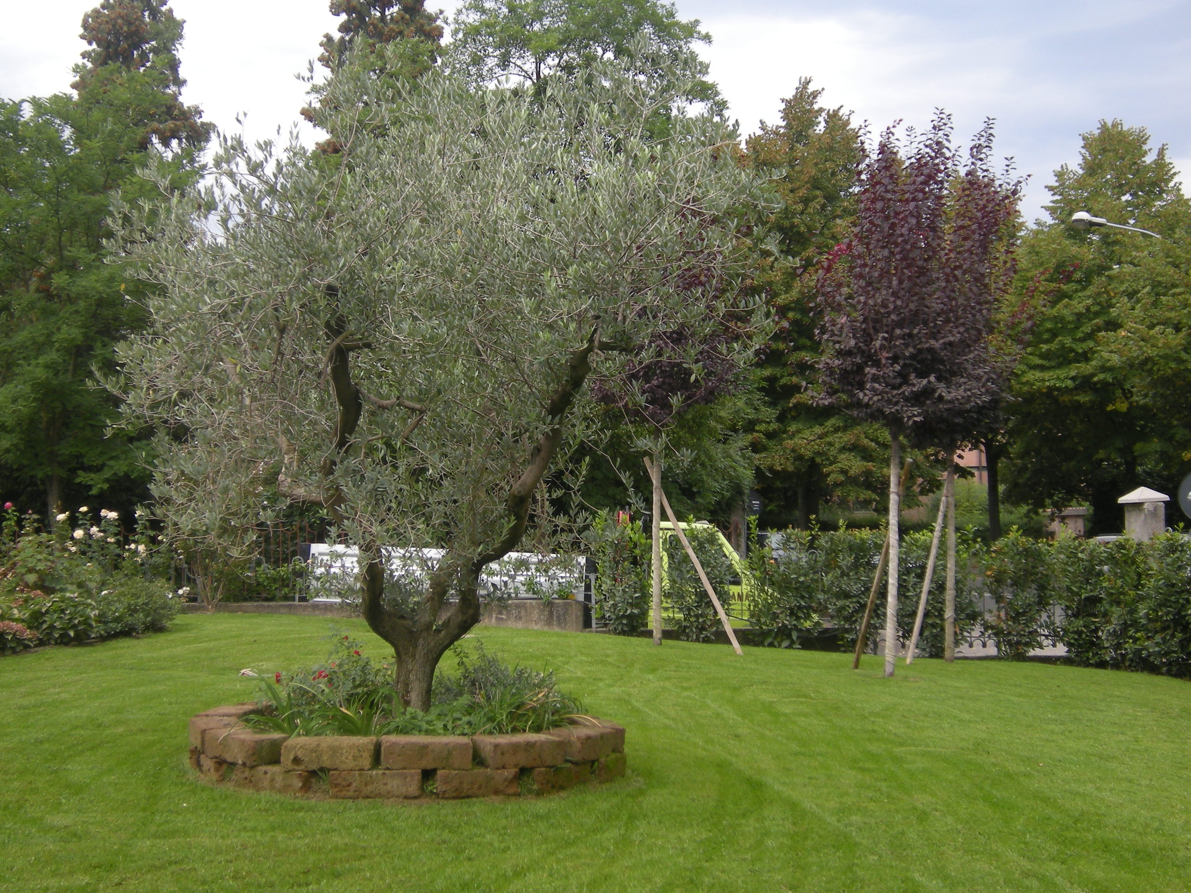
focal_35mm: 54
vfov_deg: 27.0
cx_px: 563
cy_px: 376
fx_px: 1858
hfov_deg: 35.5
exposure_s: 1/275
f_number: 3.5
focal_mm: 7.5
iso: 64
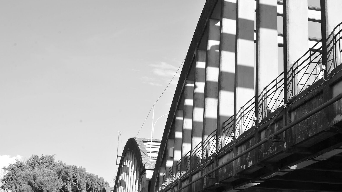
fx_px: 508
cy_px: 93
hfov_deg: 36.7
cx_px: 236
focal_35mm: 56
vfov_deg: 21.5
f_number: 13
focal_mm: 35
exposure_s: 1/40
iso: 100
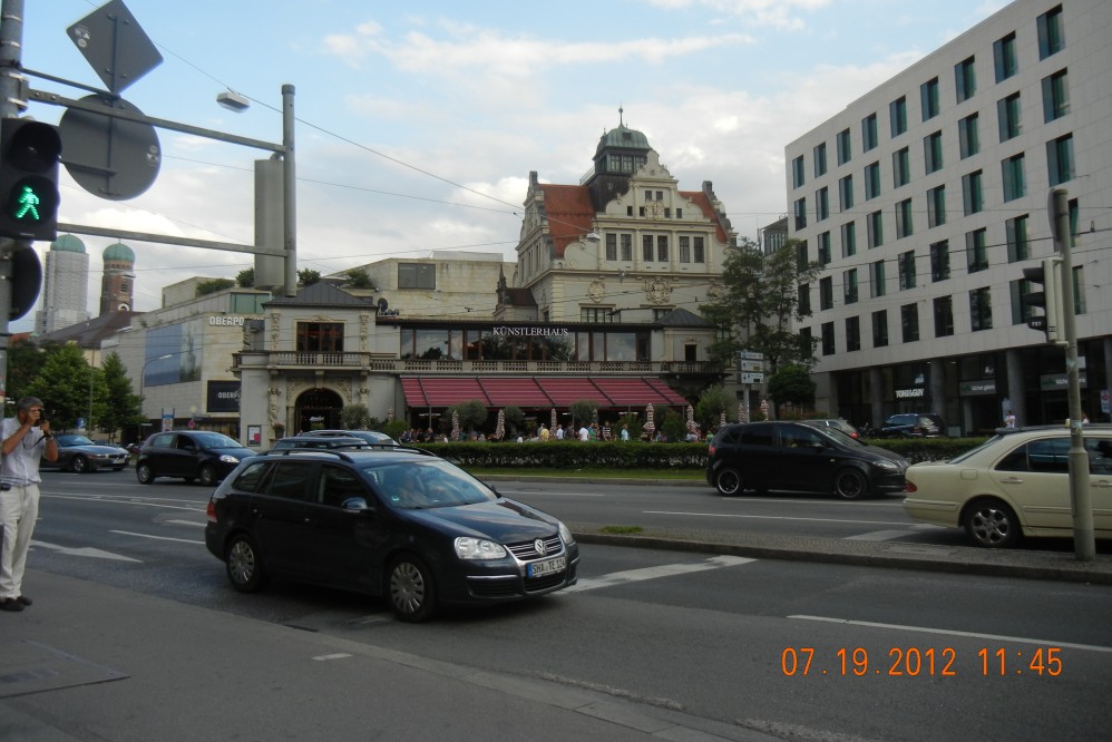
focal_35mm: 32
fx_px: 989
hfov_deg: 58.7
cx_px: 562
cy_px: 323
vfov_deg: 41.1
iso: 160
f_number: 3.5
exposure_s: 1/677
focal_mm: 5.4
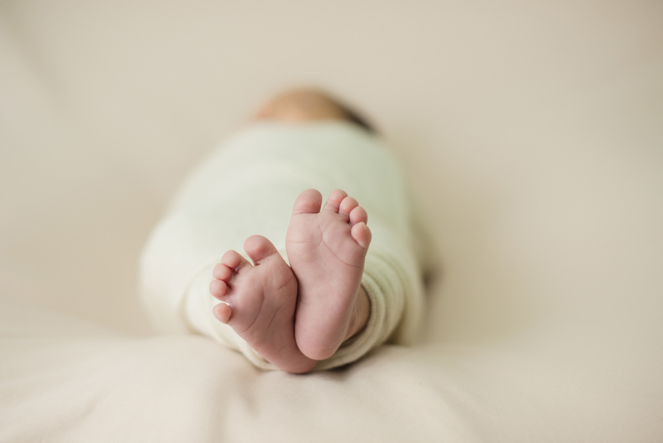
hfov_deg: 39.6
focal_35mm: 50
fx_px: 921
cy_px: 222
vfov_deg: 27.0
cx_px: 332
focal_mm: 50
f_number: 2.5
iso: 500
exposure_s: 1/200
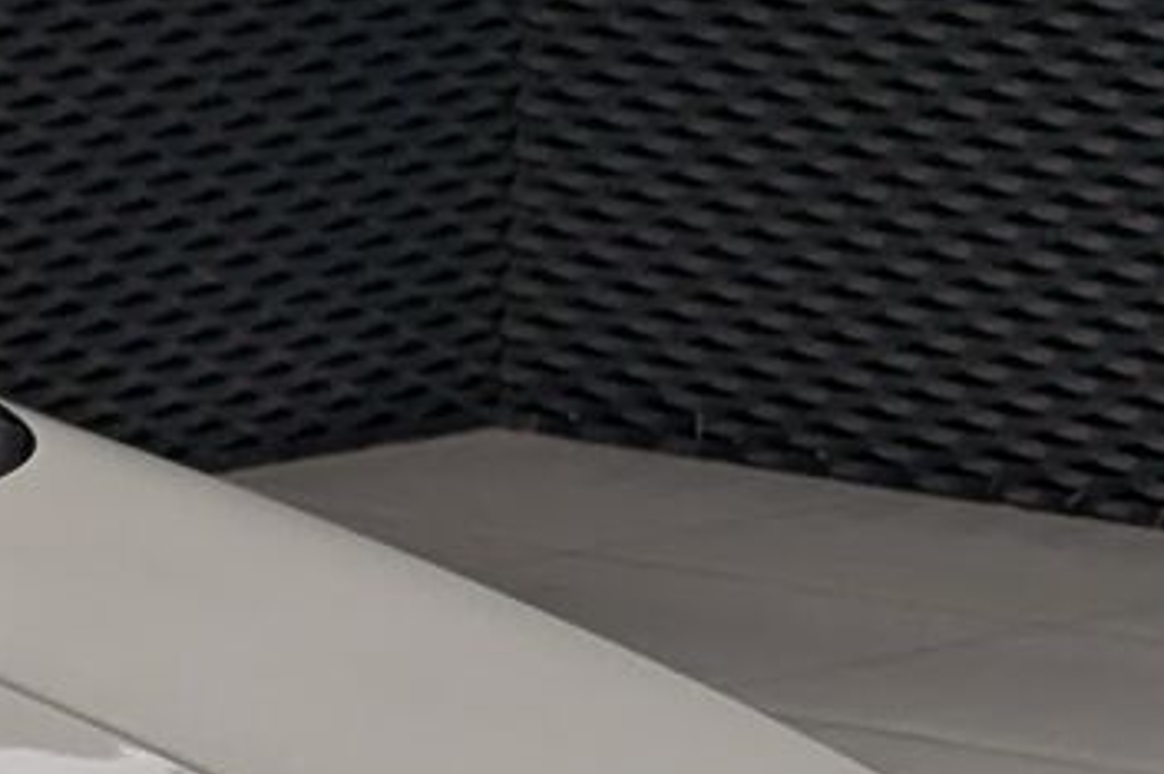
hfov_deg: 7.3
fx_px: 8819
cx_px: -1177
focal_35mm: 273
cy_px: 1614
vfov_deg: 4.9
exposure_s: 1/278
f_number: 1.85
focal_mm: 6.81
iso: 57
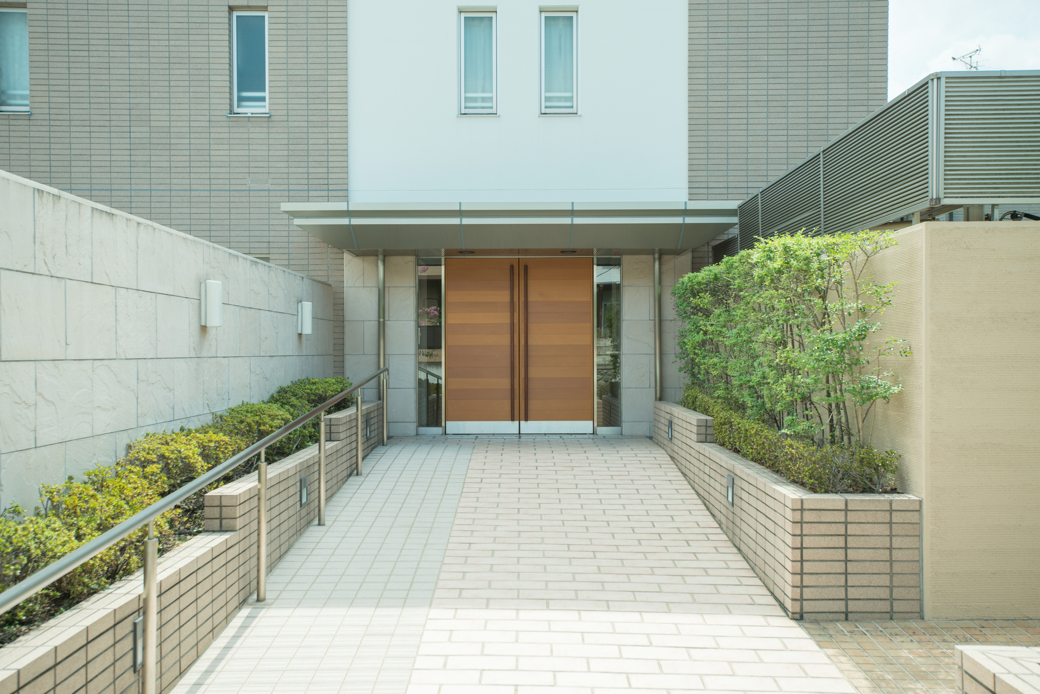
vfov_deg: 37.9
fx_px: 1011
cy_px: 347
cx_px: 520
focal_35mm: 35
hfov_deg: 54.4
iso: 100
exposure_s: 1/320
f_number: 4.5
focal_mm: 35
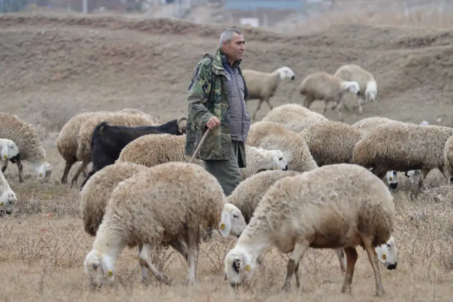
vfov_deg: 4.9
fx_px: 3522
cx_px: 226
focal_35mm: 280
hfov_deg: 7.4
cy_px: 151
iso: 400
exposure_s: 1/320
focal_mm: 280
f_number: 5.6
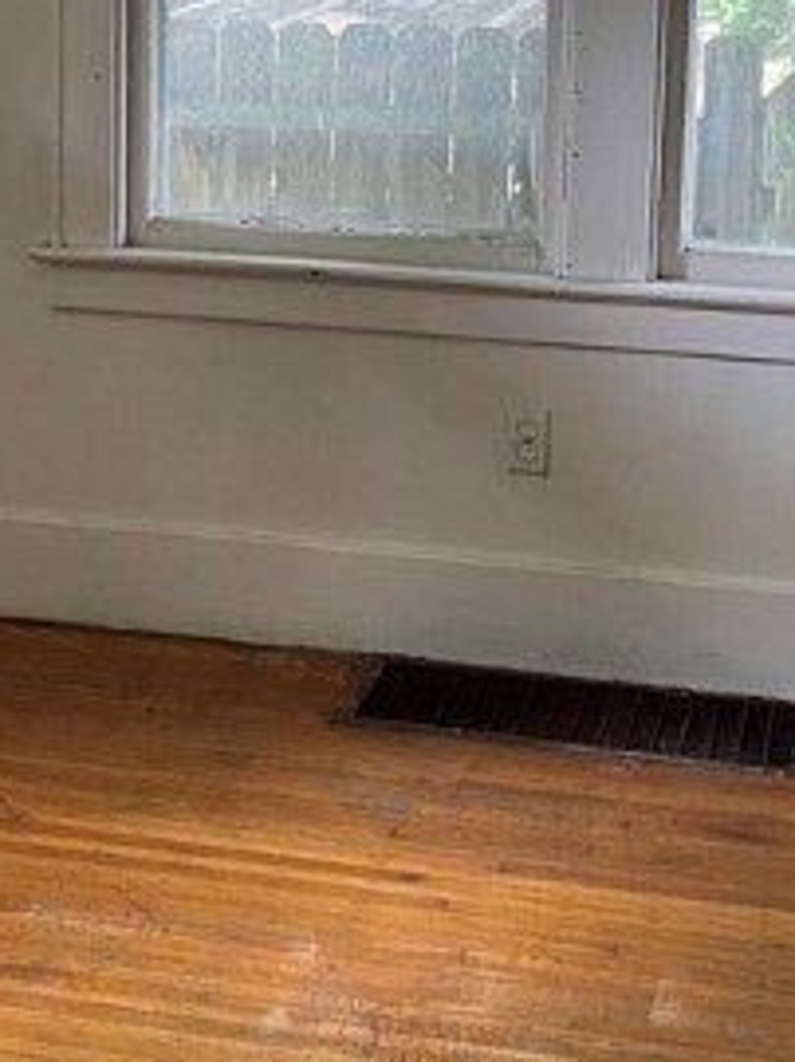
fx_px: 2270
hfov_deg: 19.9
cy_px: 146
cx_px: 331
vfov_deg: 25.7
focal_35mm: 74
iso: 160
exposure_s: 1/60
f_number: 1.6
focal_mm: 4.2
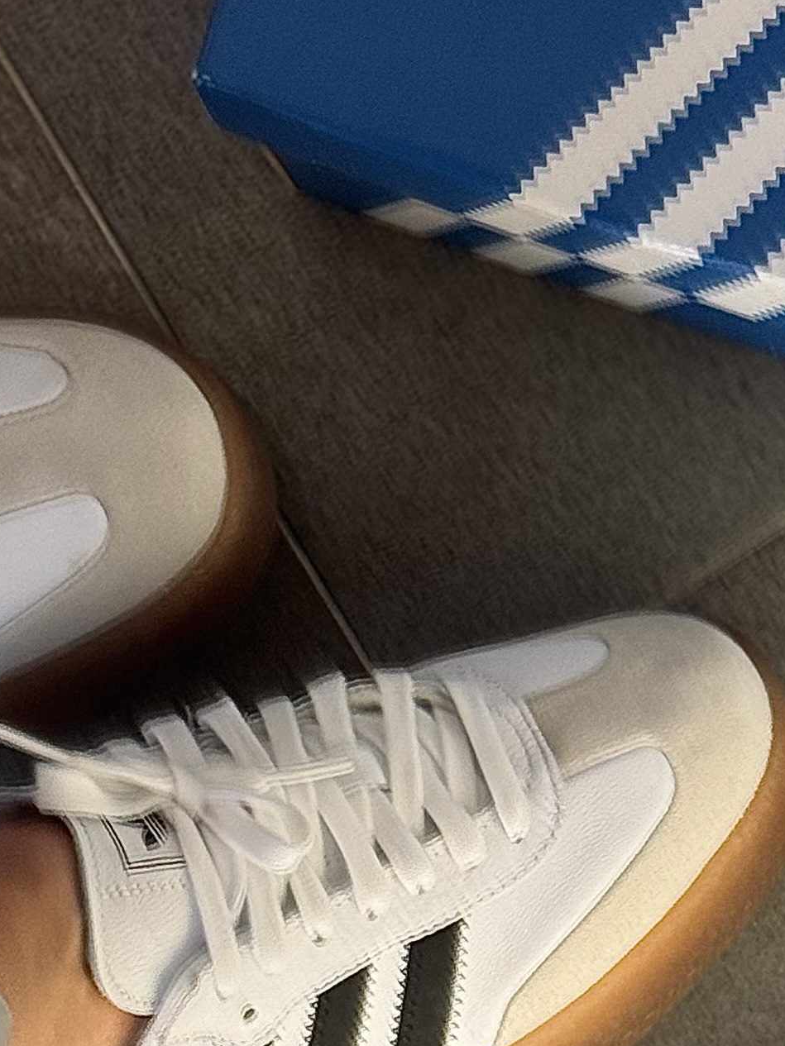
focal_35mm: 153
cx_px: 735
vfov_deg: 12.2
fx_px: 4625
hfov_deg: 9.6
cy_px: 1649
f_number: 1.78
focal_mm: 6.76
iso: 64
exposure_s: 1/100
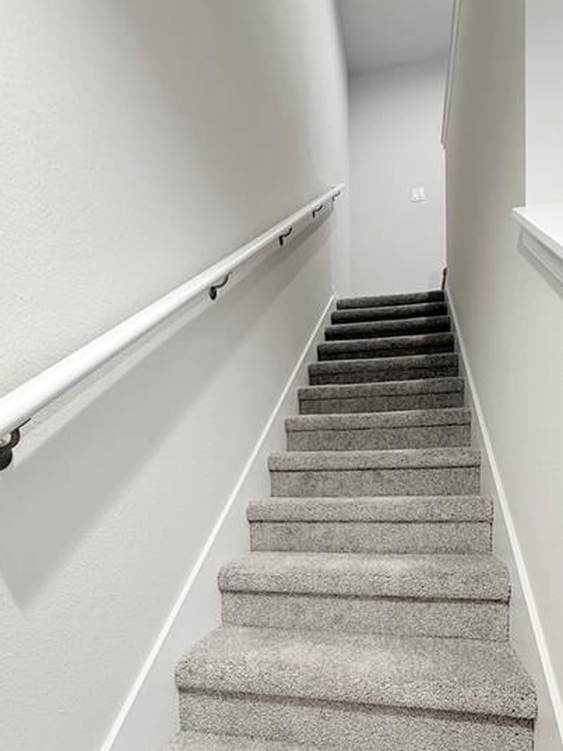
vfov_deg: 79.4
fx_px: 434
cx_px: 327
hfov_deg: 65.5
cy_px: 494
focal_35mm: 20
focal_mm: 2.22
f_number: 2.2
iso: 250
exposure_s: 1/60
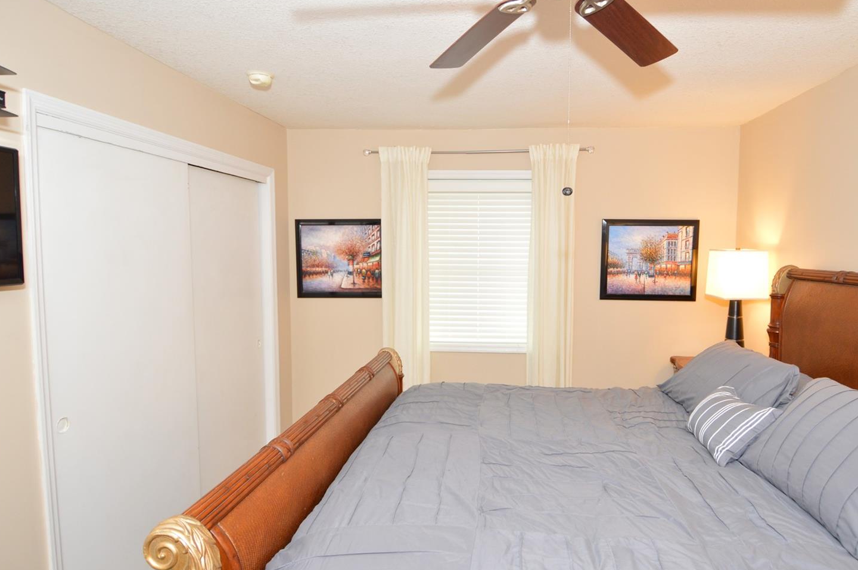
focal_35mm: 20
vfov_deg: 61.8
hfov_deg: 83.8
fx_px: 476
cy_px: 290
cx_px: 468
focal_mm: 12
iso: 500
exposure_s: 1/60
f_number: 4
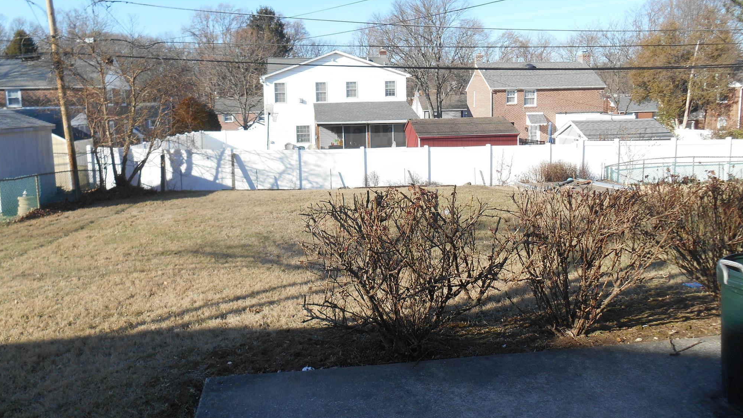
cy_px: 197
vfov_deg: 40.2
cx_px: 365
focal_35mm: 29
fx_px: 571
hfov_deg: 66.1
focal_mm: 4.7
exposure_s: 1/400
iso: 80
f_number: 3.4
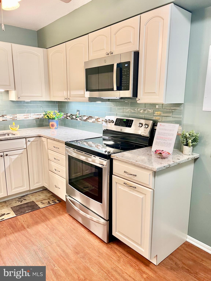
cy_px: 140
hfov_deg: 53.1
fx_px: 211
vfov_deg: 67.3
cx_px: 106
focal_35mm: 26
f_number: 1.5
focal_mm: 5.7
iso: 80
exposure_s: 1/60
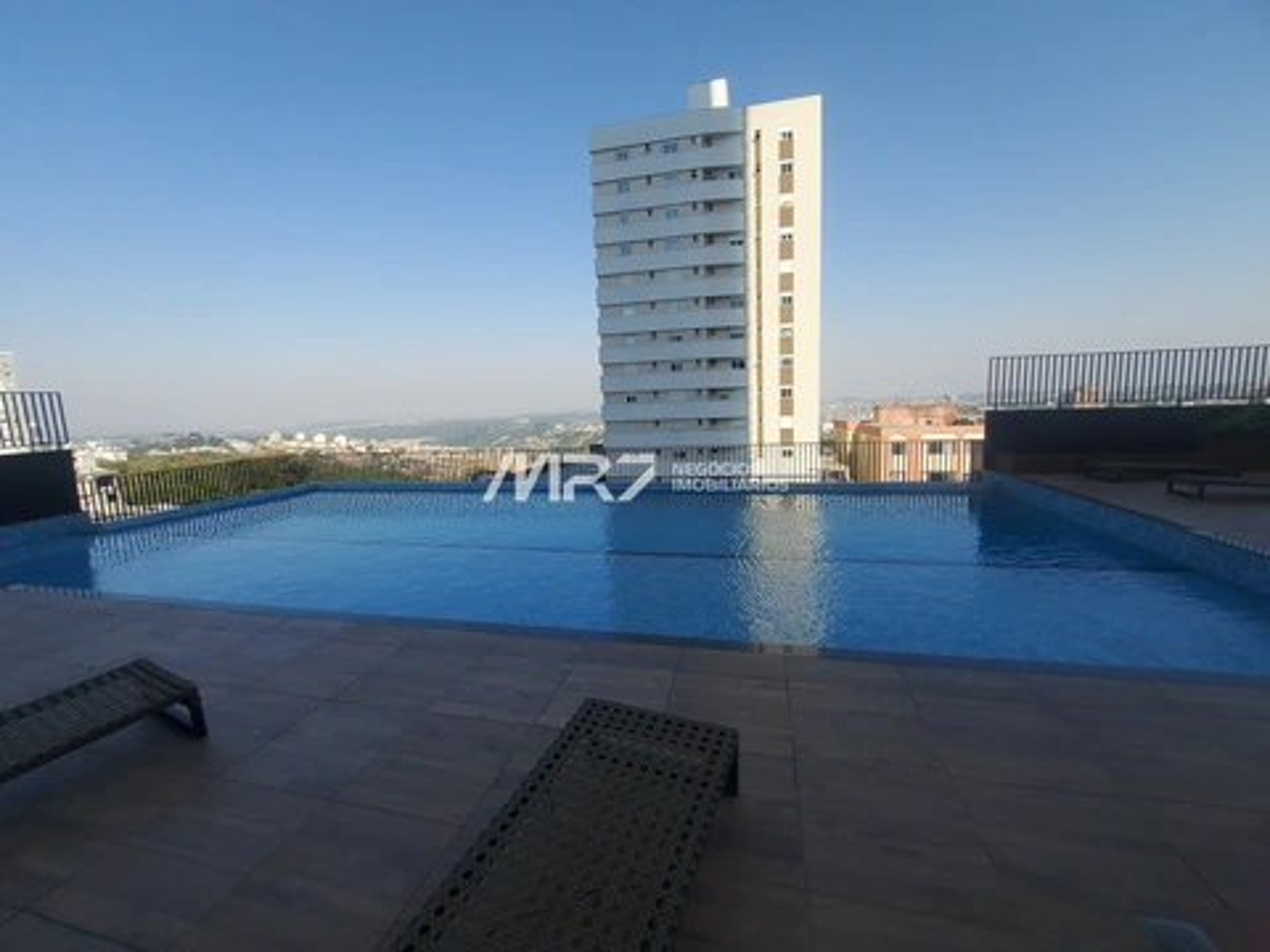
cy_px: 476
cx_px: 635
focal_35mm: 13
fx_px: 477
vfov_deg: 89.9
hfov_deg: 106.2
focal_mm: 1.74
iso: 50
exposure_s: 1/1172
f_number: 2.2
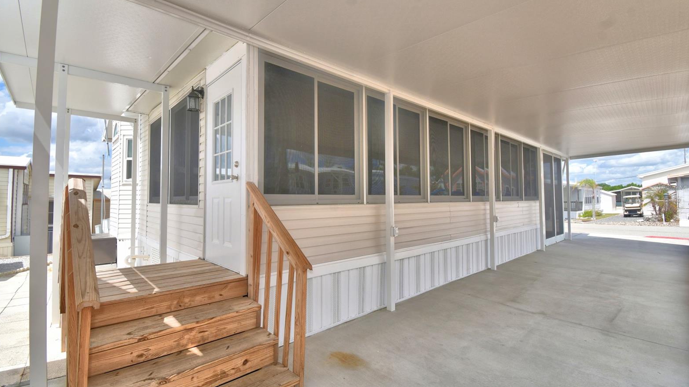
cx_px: 345
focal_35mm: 16
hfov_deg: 99.4
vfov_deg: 67.1
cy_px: 188
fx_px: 292
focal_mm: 10
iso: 100
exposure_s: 1/250
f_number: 8
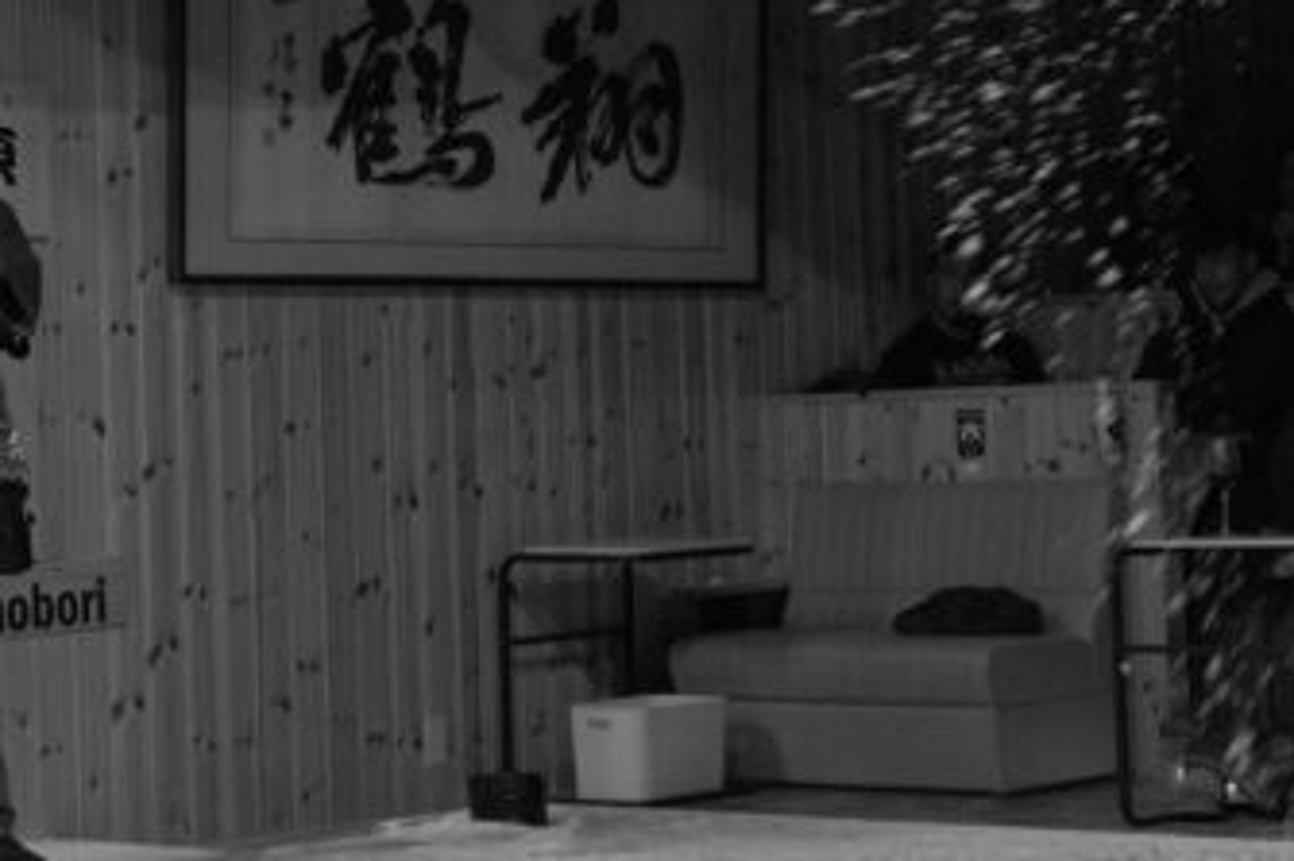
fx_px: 3736
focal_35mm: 104
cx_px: 680
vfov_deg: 13.1
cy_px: 141
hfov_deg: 19.6
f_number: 3.3
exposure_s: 1/100
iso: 1250
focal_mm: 22.7
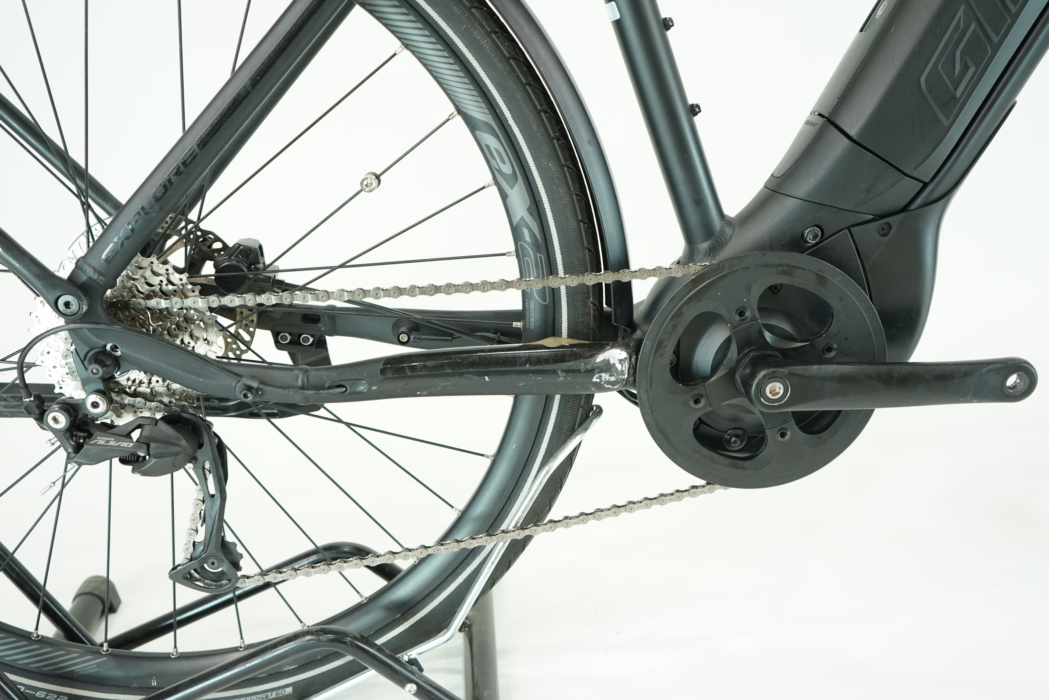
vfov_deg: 40.0
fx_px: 962
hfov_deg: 57.2
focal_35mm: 33
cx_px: 524
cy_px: 350
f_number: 4.5
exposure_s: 1/200
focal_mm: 33
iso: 2000
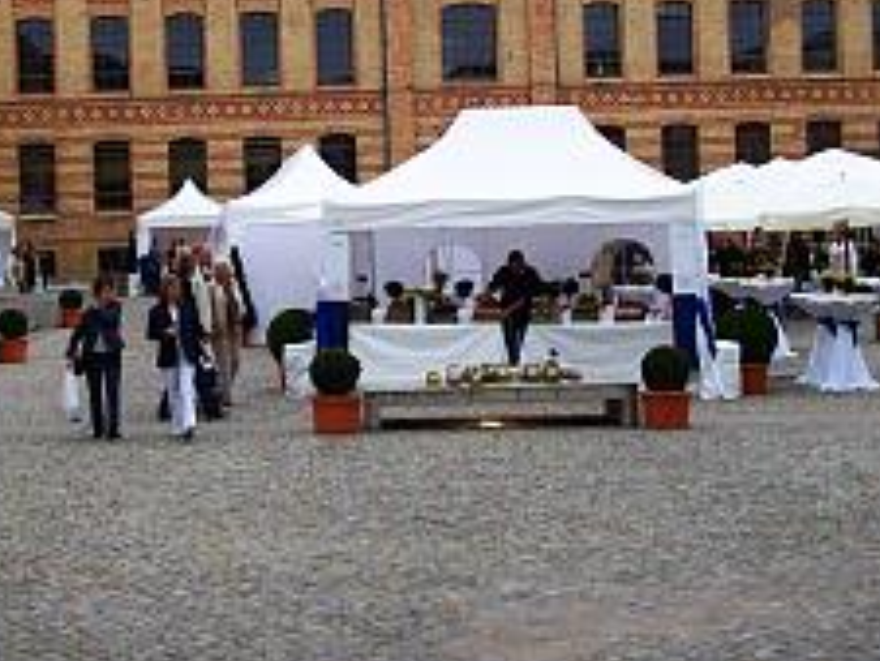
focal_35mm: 80
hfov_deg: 24.4
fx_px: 2035
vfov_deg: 18.4
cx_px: 348
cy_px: 184
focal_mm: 7.6
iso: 80
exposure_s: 1/209
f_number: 3
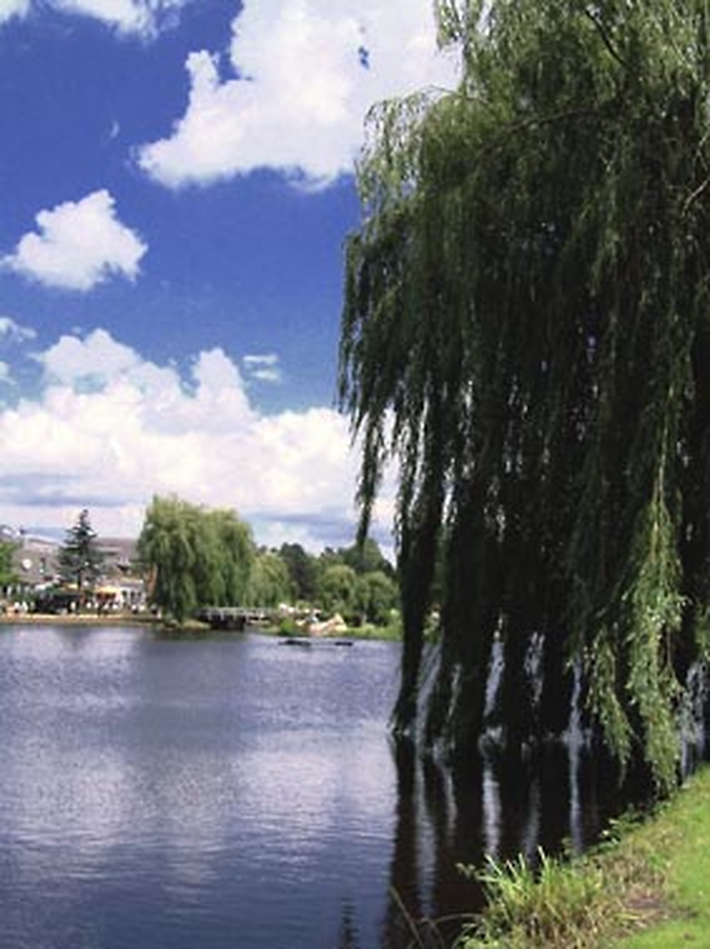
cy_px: 474
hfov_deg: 37.7
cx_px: 355
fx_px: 1040
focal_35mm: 38
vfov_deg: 49.0
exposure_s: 1/640
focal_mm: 6.3
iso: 64
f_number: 5.6
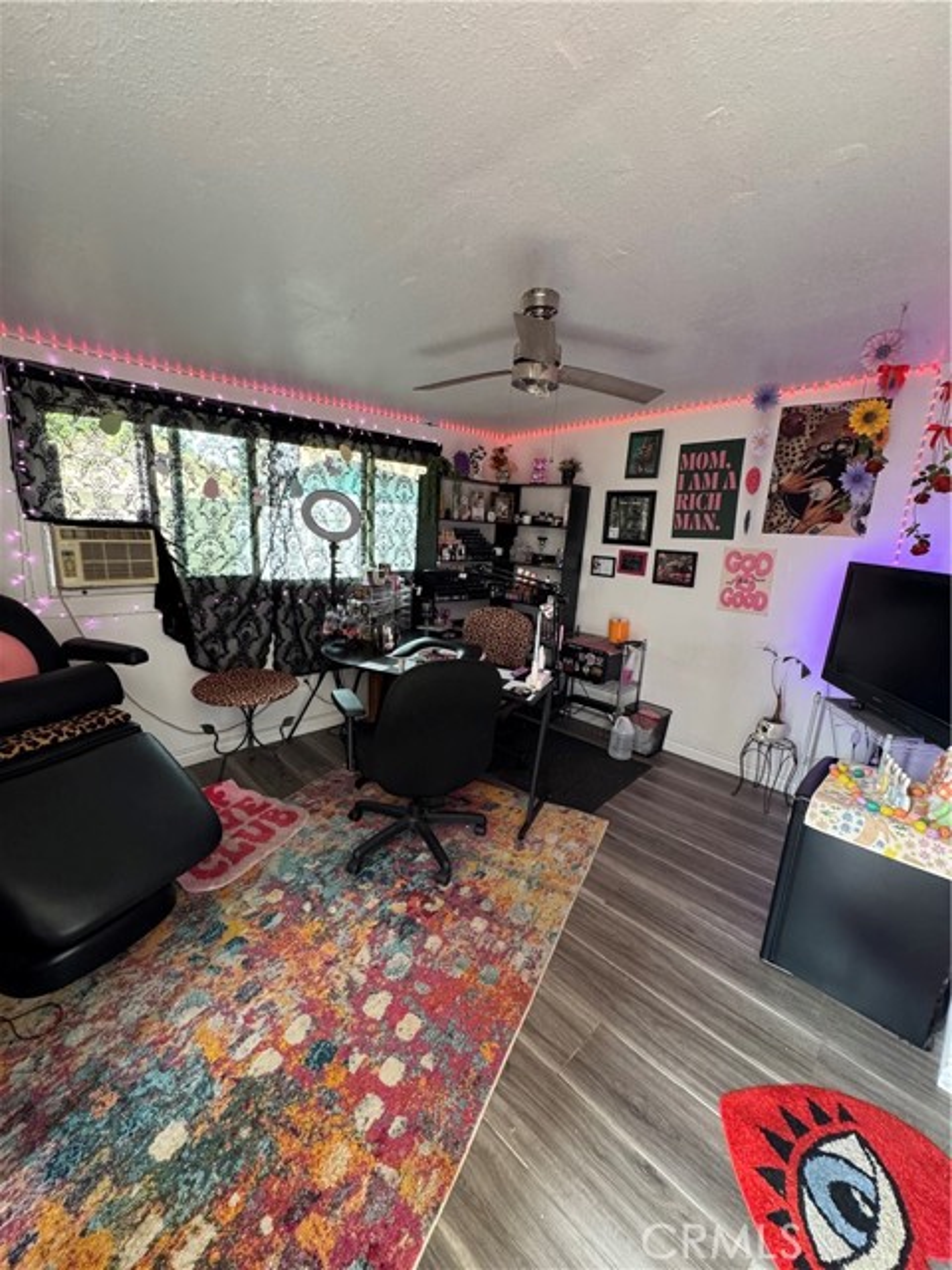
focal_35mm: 14
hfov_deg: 85.7
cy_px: 635
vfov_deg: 102.1
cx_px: 476
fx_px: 513
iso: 320
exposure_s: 1/60
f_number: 2.2
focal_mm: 2.22
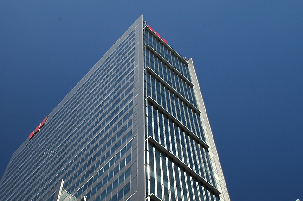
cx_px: 122
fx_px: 435
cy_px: 125
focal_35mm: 52
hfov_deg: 38.3
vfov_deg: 26.0
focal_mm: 25
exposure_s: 1/100
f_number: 9
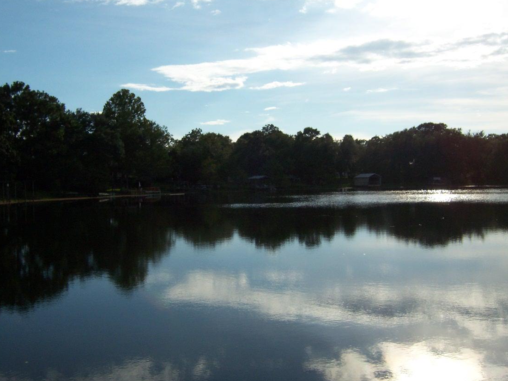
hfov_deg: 51.3
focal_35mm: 36
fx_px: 528
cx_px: 235
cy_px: 194
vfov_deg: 39.7
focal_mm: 5.5
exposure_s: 1/1000
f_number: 5.6
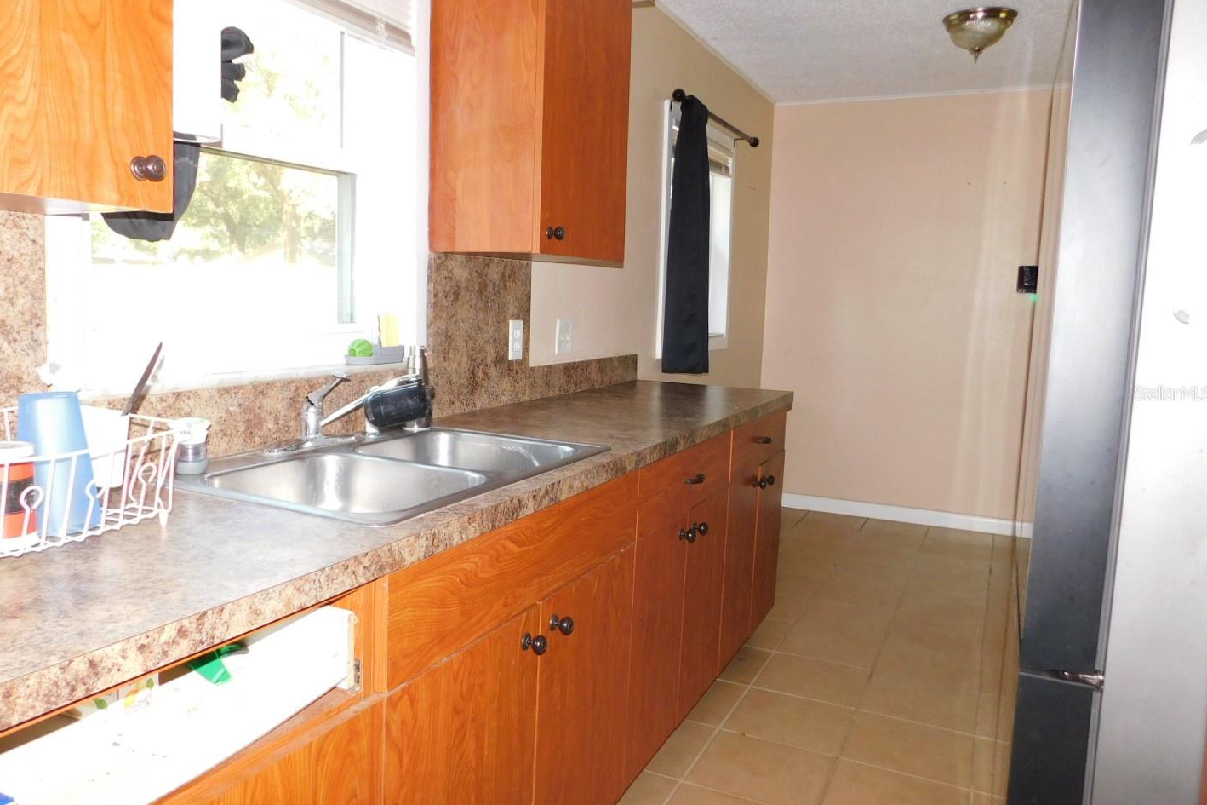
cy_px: 393
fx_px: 905
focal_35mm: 27
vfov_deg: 47.9
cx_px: 534
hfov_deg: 67.2
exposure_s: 1/30
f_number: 3
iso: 200
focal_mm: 4
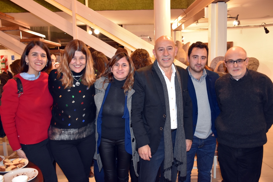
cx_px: 136
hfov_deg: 61.9
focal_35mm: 30
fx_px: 228
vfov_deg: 43.6
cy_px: 91
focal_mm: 20
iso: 1600
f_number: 3.5
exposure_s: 1/60
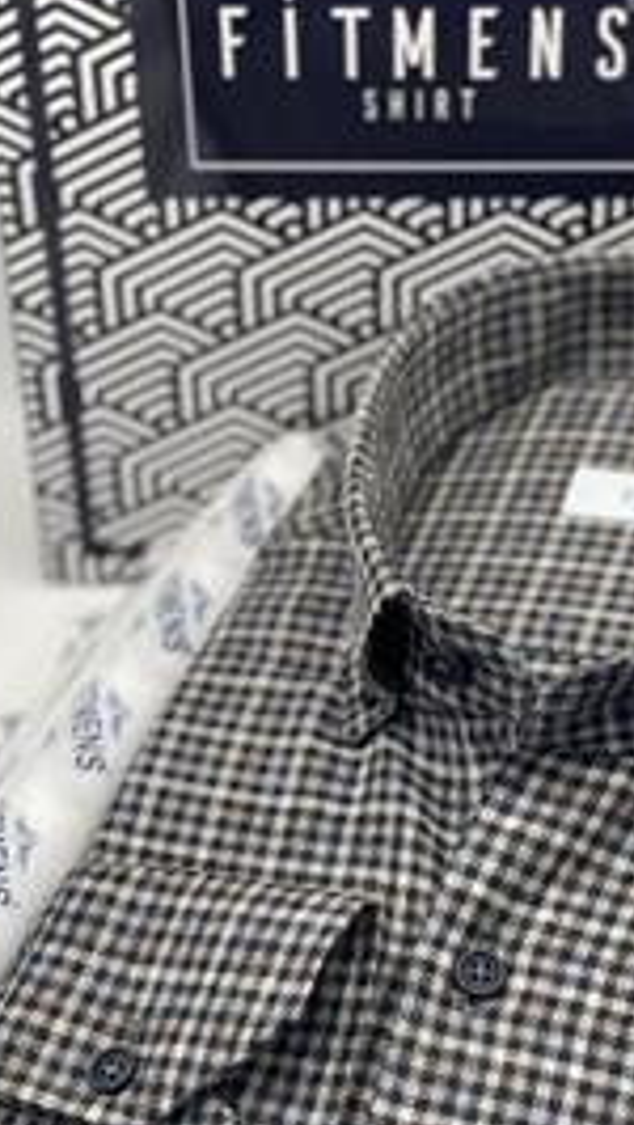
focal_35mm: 88
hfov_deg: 13.7
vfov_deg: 24.1
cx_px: 456
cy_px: 742
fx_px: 2625
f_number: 2
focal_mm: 6
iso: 50
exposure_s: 1/100
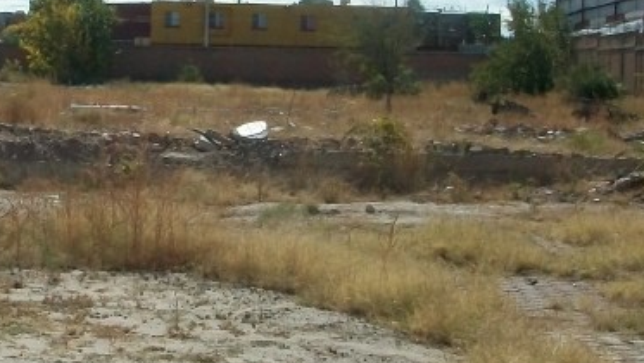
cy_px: -2
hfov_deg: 19.8
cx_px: 55
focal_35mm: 106
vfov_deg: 11.3
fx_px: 1810
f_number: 5.5
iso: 80
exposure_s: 1/800
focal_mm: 5.7
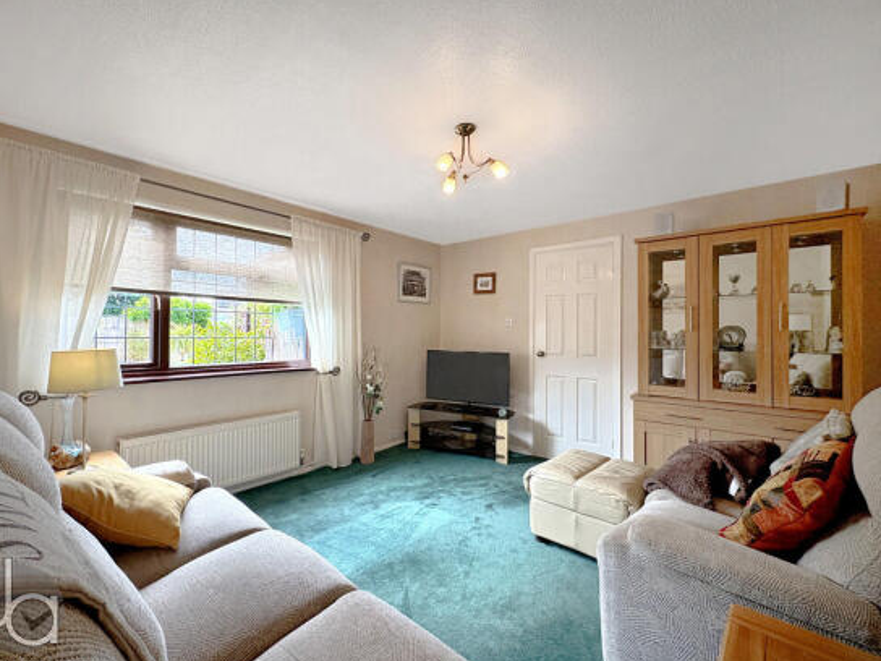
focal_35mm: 15
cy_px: 336
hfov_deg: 98.1
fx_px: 382
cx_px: 420
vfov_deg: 81.7
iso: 250
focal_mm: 2.22
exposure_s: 1/100
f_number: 2.2
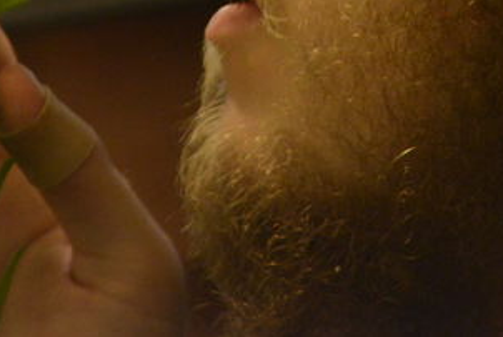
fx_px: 14223
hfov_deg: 2.0
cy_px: -232
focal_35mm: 1017
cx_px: 311
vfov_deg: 1.4
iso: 4000
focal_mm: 300
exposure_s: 1/160
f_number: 4
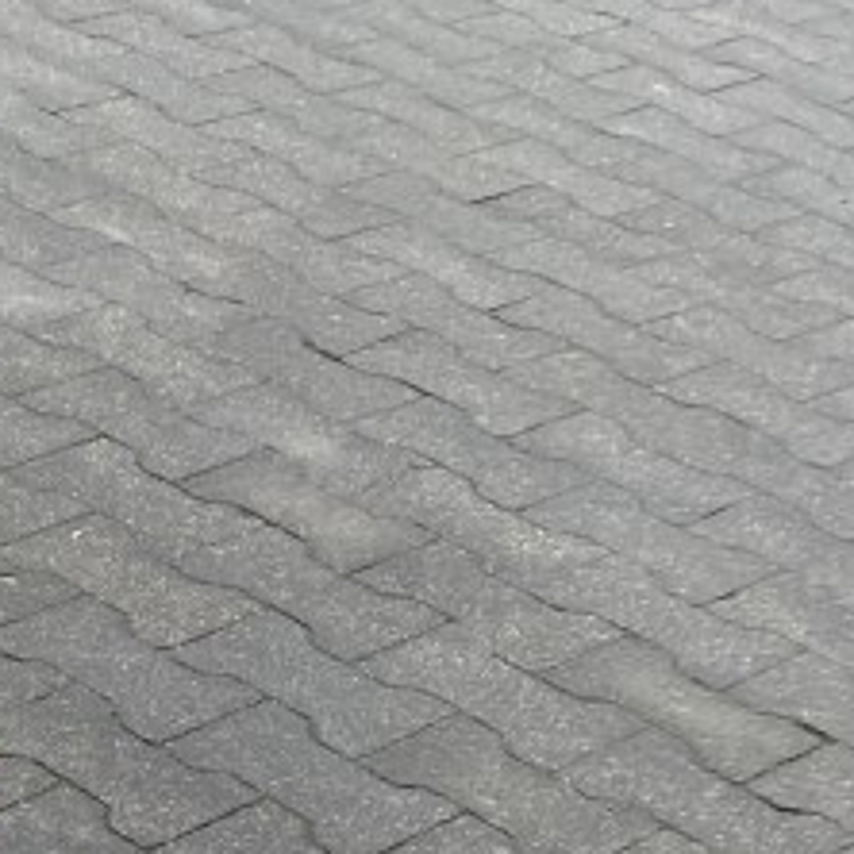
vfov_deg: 15.1
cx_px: -1100
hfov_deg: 13.0
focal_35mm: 106
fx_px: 2959
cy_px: 1327
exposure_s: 1/122
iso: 32
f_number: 1.8
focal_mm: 4.25
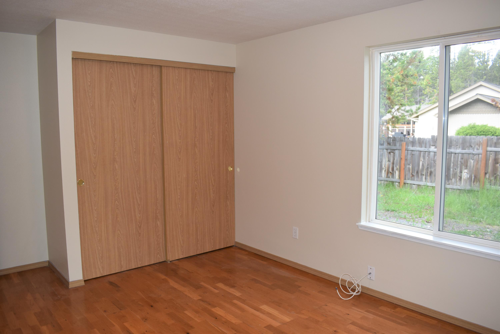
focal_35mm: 27
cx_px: 250
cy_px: 167
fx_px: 375
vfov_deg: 47.9
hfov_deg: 67.4
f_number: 5.6
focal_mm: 18
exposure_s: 1/30
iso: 320
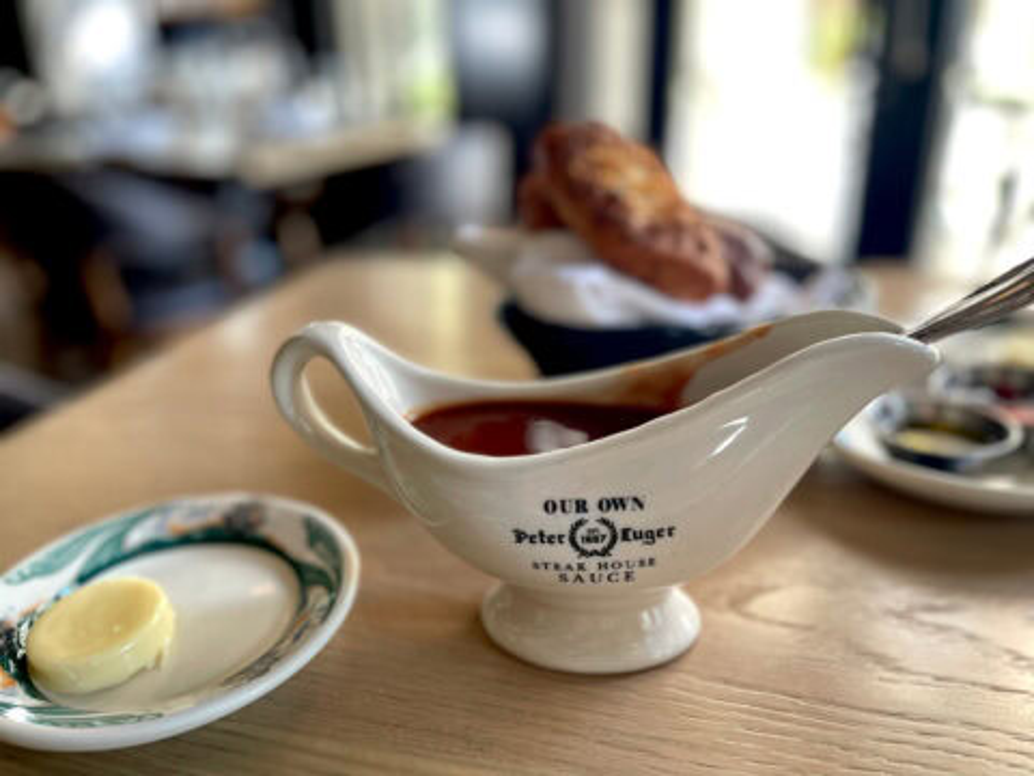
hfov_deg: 67.3
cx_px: 517
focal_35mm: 26
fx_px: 777
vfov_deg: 53.1
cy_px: 388
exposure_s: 1/82
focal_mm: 5.1
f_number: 1.6
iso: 125
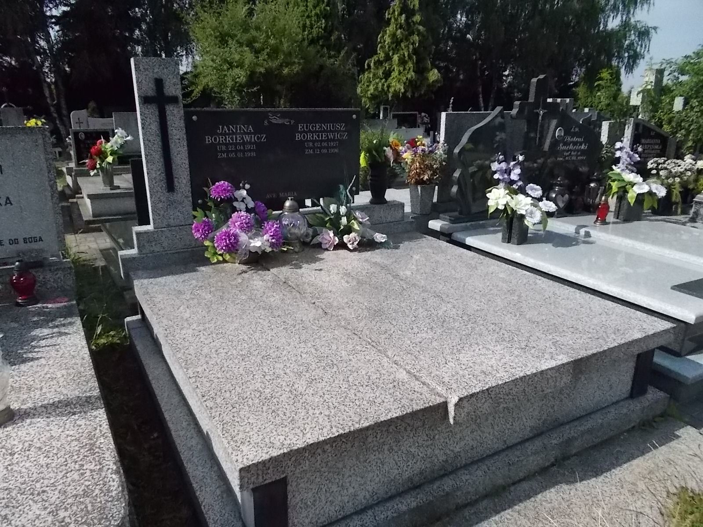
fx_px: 528
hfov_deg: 67.3
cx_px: 352
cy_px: 264
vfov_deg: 53.1
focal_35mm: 26
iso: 400
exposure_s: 1/800
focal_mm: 4.6
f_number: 8
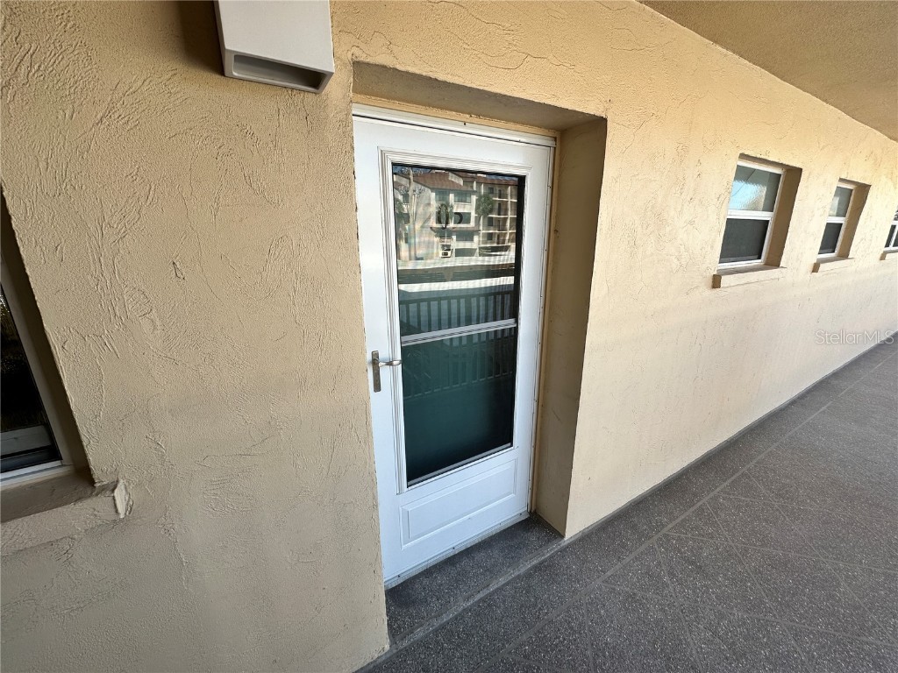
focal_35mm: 14
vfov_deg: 85.7
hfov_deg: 102.1
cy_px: 336
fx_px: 363
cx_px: 449
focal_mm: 2.22
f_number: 2.2
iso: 40
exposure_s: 1/209
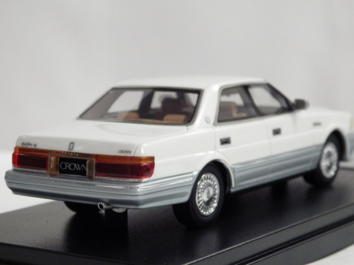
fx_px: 1125
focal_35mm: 110
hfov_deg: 17.9
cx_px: 180
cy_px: 135
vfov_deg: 13.5
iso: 800
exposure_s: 1/50
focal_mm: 18.4
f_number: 4.6
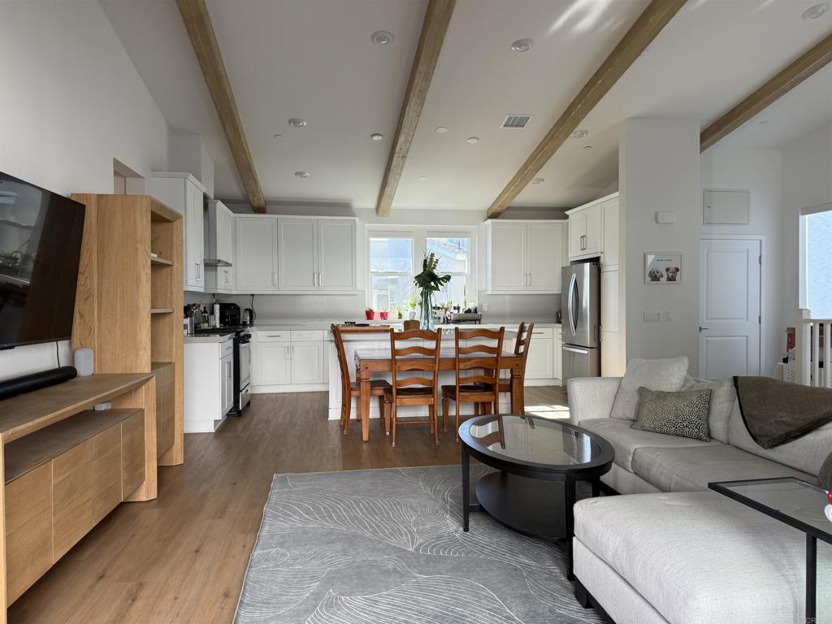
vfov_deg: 56.8
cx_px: 416
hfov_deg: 71.6
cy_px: 312
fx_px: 577
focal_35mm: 24
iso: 80
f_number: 1.78
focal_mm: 6.76
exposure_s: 1/226
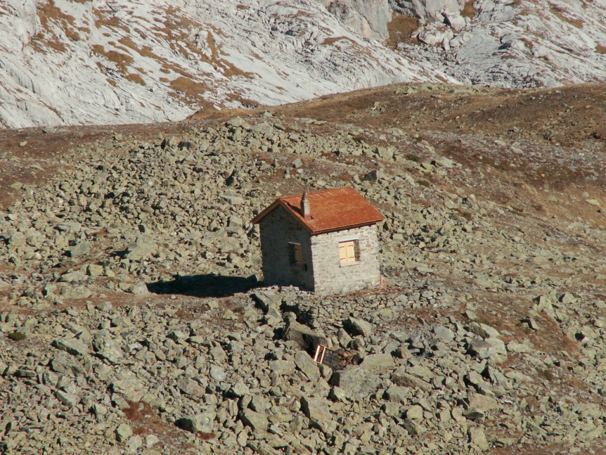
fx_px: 4919
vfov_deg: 5.3
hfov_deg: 7.0
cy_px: 228
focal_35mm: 281
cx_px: 303
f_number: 5.6
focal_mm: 46.11
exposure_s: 1/500
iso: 50
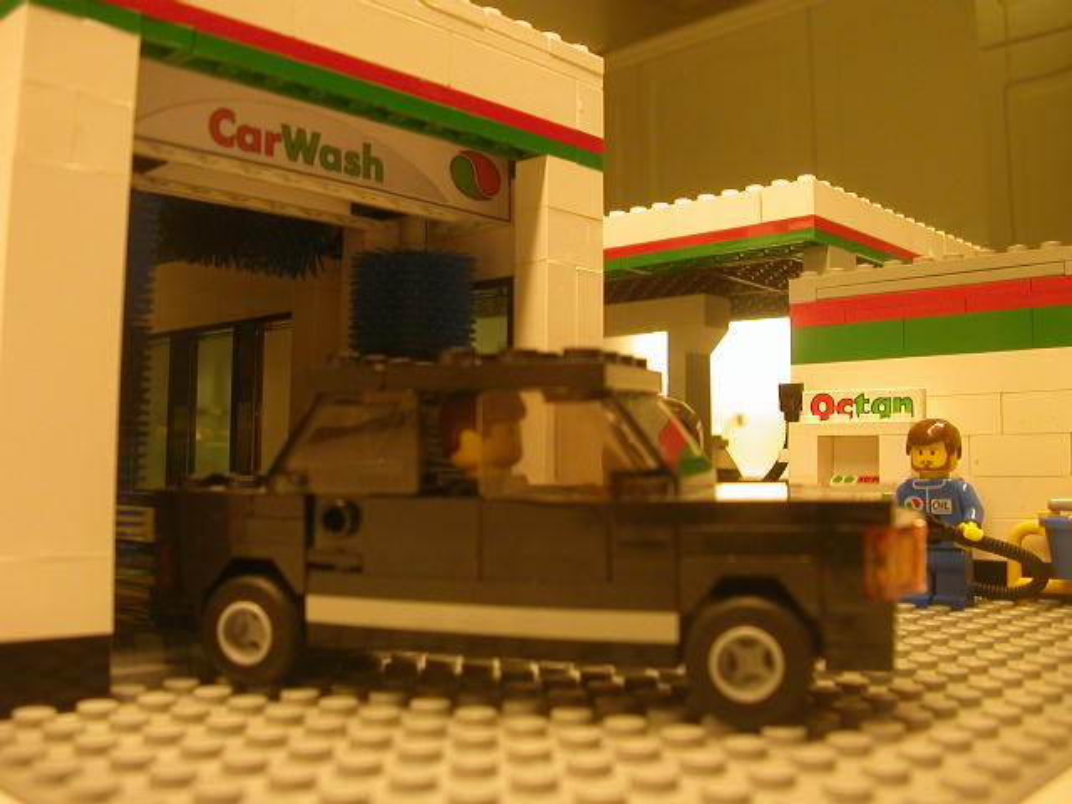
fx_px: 1146
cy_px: 402
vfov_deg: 38.7
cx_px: 536
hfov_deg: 50.1
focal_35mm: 37
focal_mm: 5.6
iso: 133
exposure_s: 1/26.4
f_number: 2.7
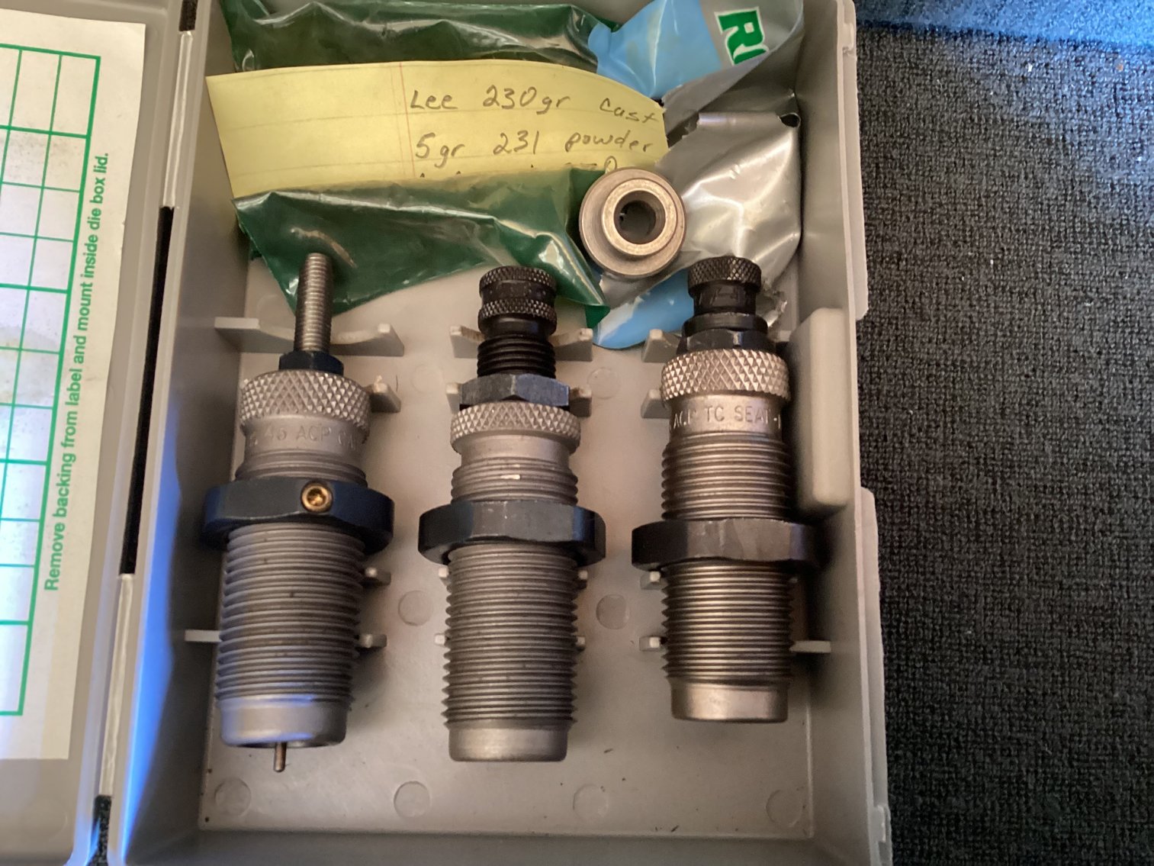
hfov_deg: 58.3
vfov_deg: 45.4
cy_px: 433
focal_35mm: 31
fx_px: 1034
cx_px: 577
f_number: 2.4
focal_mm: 3.3
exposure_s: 1/25
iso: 500
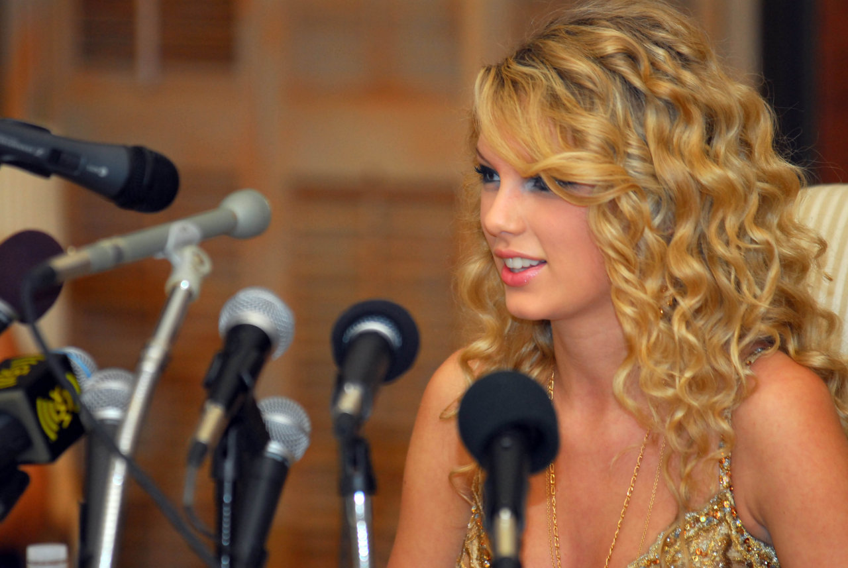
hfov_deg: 6.9
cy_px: 284
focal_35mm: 300
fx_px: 7075
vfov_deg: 4.6
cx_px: 424
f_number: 2.8
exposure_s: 1/100
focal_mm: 200
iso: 400
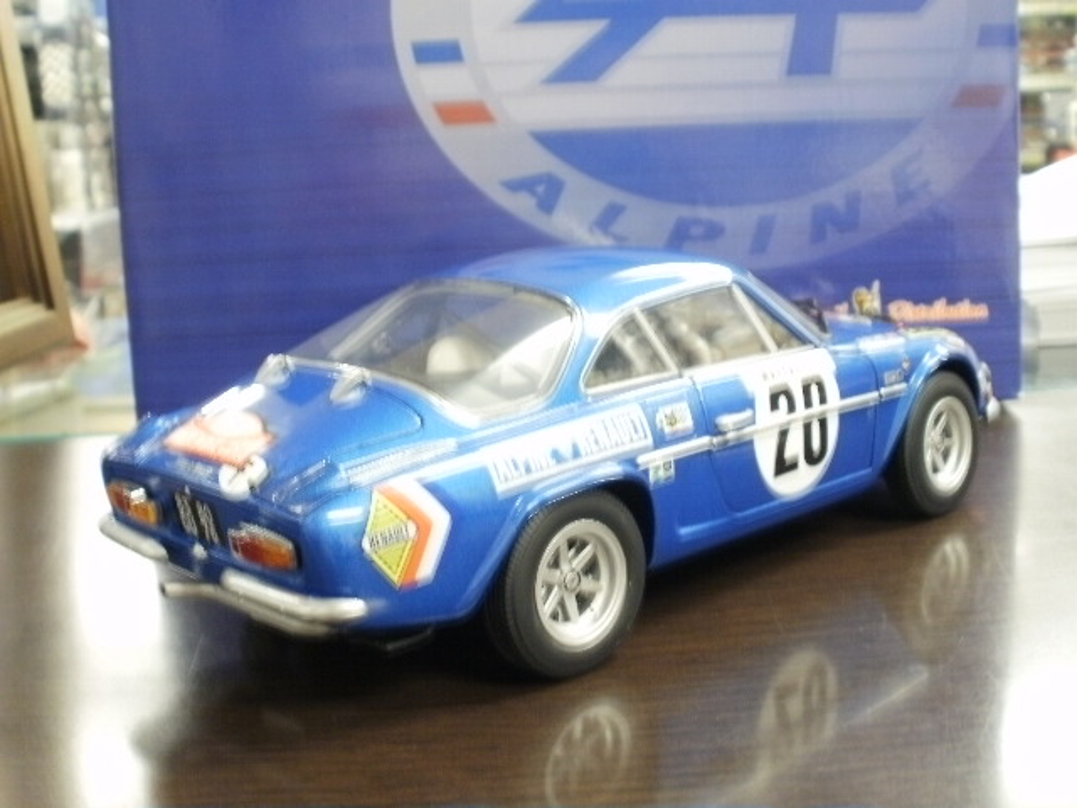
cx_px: 538
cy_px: 404
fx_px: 1369
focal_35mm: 44
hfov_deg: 42.9
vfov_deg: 32.9
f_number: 4
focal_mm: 7.7
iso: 125
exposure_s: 1/3
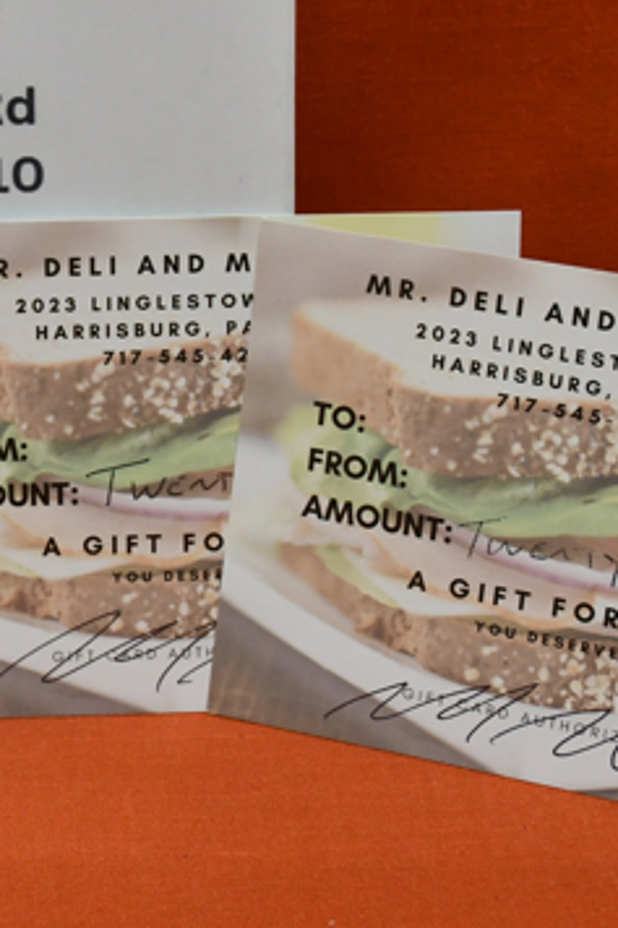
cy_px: 219
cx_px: -13
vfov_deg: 15.8
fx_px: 3325
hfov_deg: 10.5
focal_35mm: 129
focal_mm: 34
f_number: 5.6
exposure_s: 1/125
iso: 1250
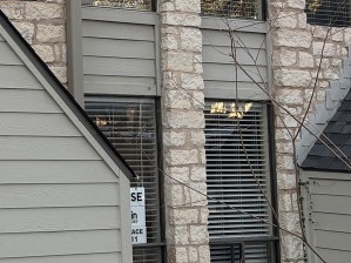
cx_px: -130
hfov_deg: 19.9
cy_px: 34
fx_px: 902
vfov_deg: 16.4
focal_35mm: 89
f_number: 1.6
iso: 125
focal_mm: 5.96
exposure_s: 1/229
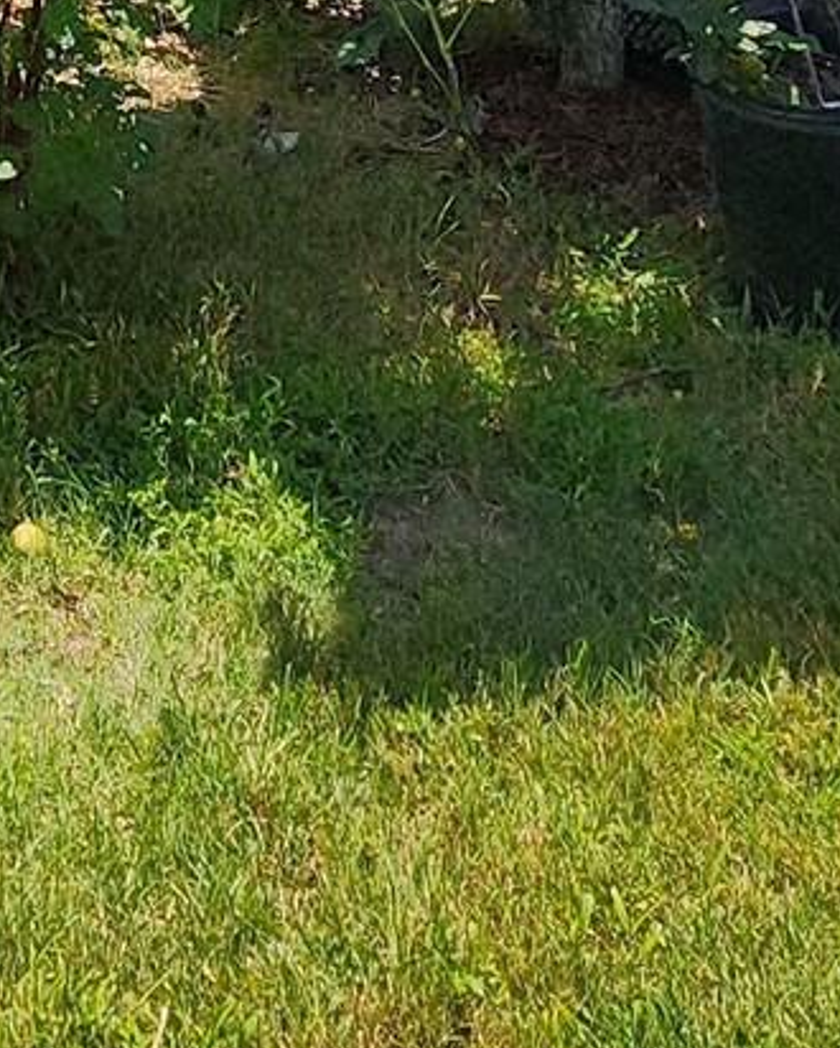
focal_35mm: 63
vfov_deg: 20.9
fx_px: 1956
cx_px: -28
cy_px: -824
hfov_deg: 23.1
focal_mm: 2.2
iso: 50
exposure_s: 1/1250
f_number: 2.2
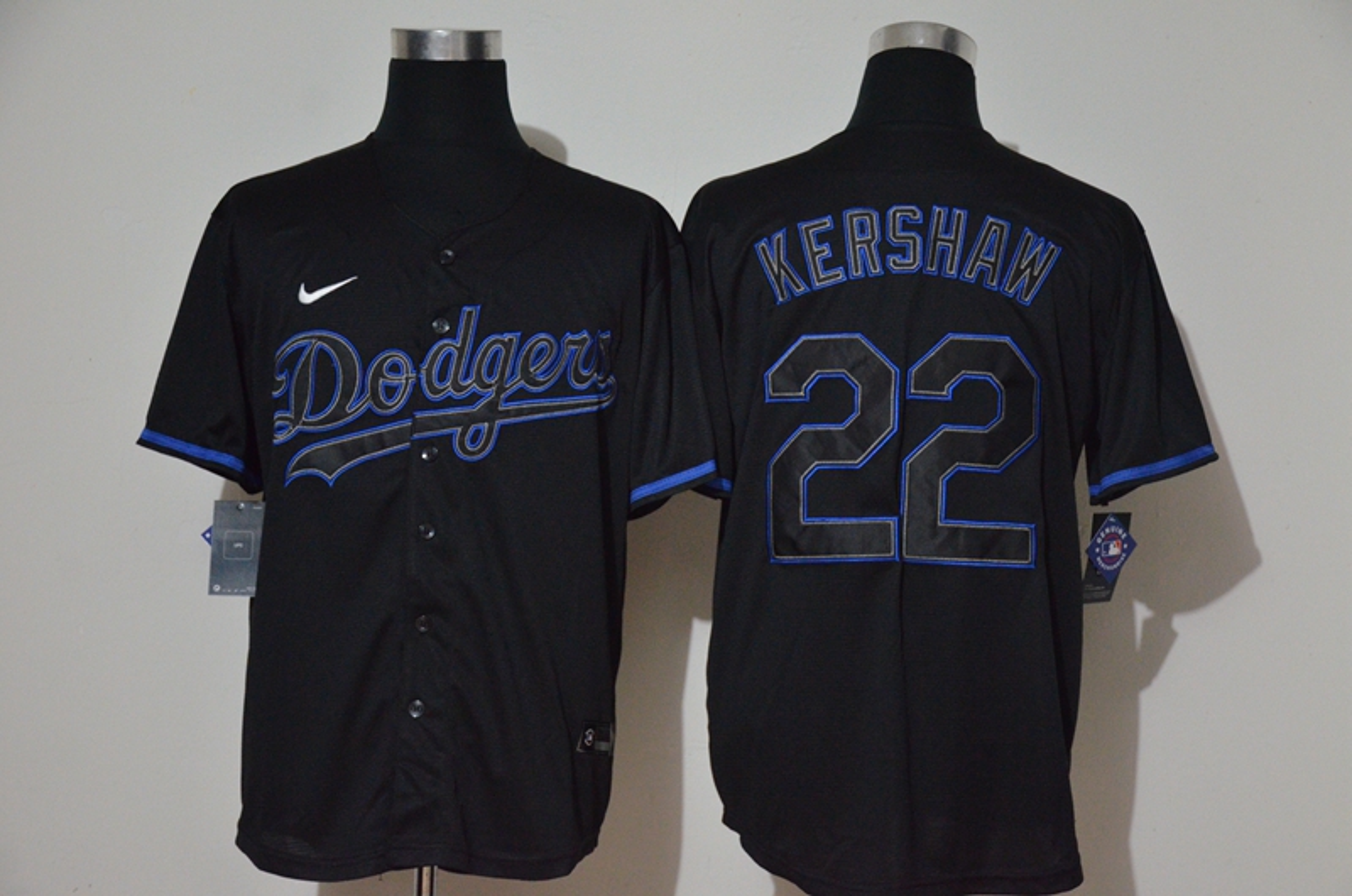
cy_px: 448
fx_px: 2811
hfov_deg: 27.0
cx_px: 676
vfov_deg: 18.1
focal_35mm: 75
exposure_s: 1/15
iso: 4000
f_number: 4.8
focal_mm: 50
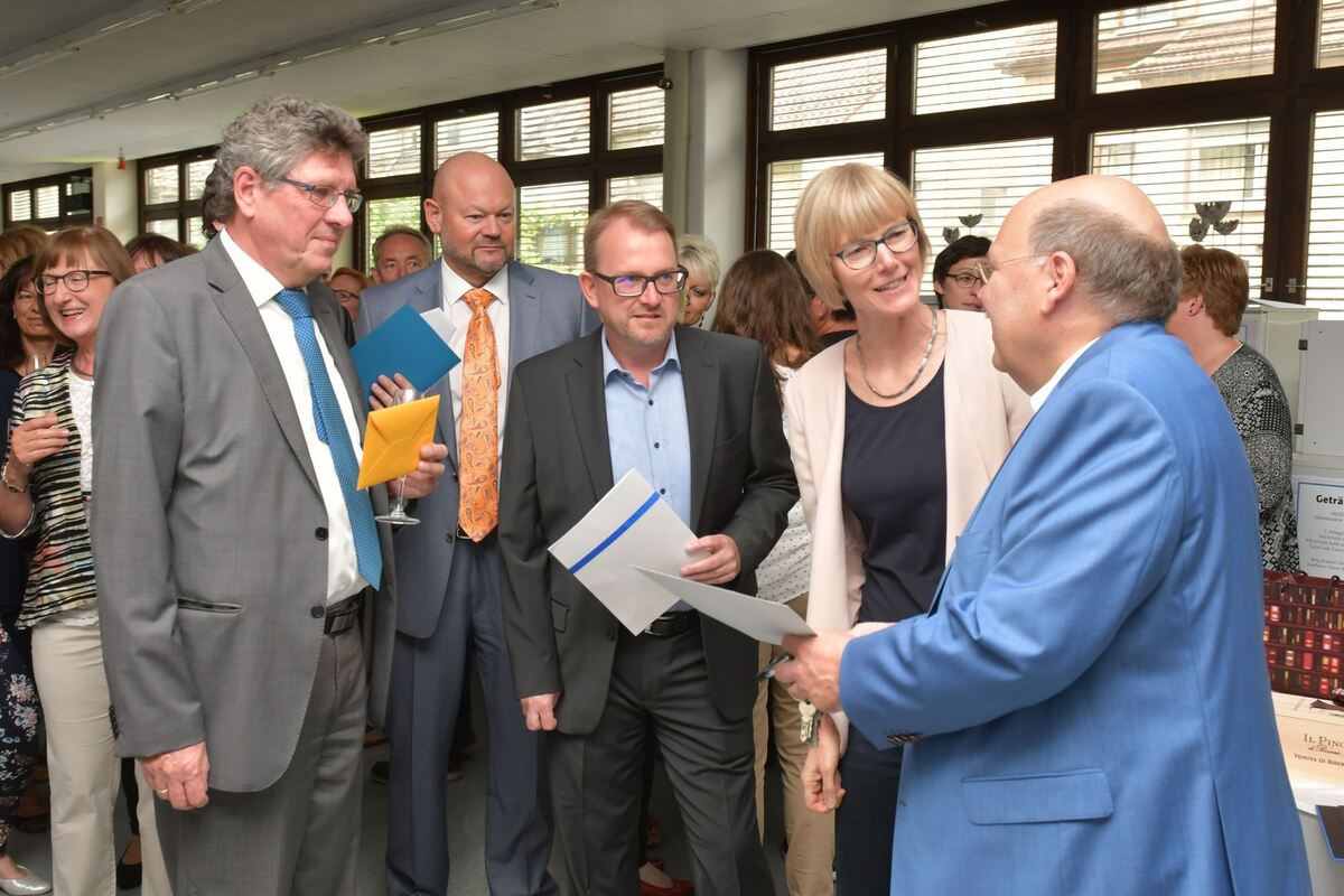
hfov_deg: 53.1
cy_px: 448
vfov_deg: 36.9
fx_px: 1344
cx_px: 672
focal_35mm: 36
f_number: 6.3
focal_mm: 24
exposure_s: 1/60
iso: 500
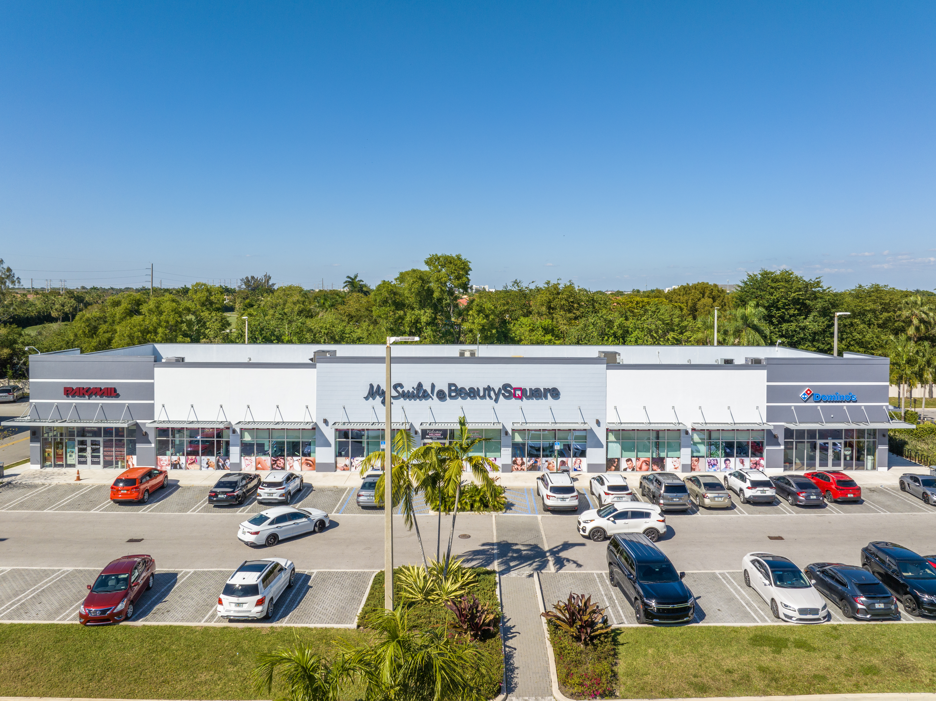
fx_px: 649
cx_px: 468
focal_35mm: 24
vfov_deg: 56.8
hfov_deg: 71.6
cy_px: 350
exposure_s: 1/500
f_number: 6.3
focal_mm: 12.29
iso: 100
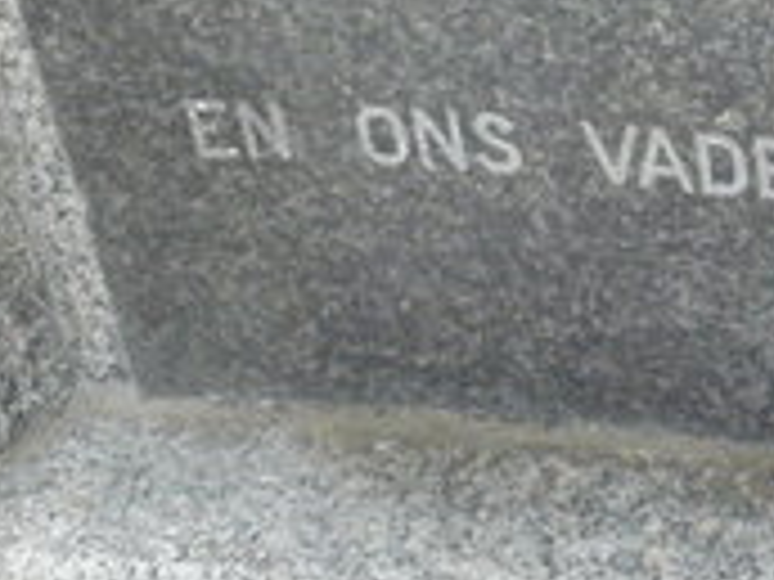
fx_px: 2706
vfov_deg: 11.8
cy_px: -252
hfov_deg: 15.7
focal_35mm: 121
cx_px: 909
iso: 200
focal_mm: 4.6
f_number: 5.6
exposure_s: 1/125
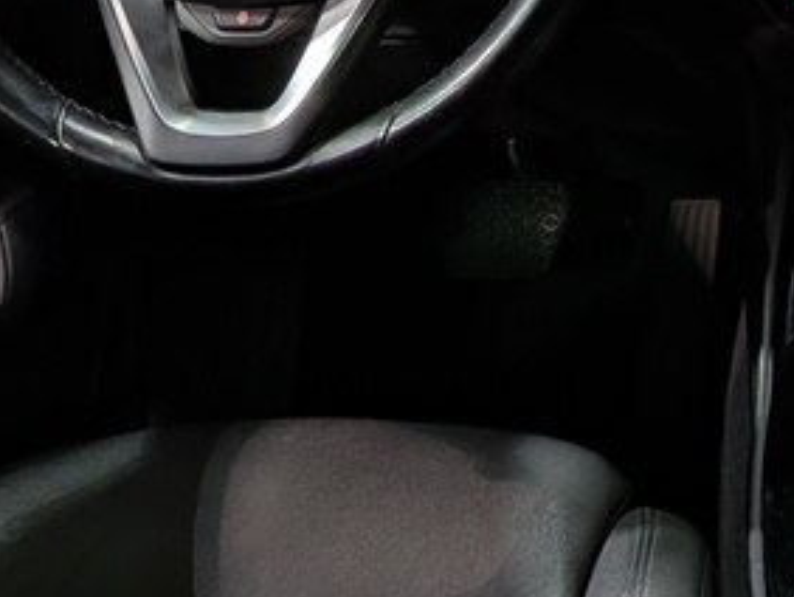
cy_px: -214
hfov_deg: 20.4
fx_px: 1997
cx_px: 1053
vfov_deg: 16.0
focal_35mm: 87
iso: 63
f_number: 1.7
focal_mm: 4.53
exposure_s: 1/25
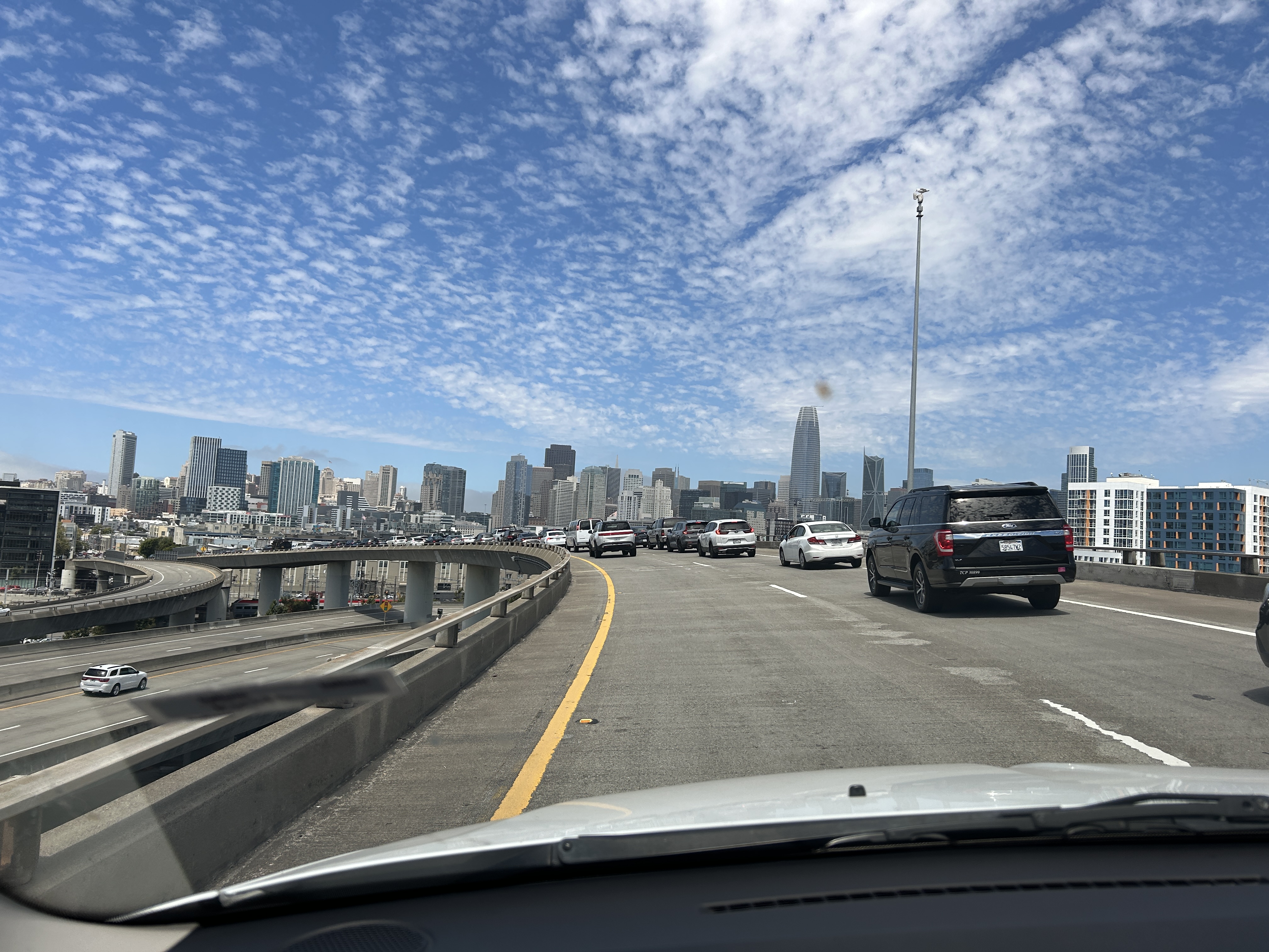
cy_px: 476
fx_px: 953
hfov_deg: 67.3
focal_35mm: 26
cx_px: 634
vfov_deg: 53.1
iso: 50
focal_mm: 5.7
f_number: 1.5
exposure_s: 1/3968
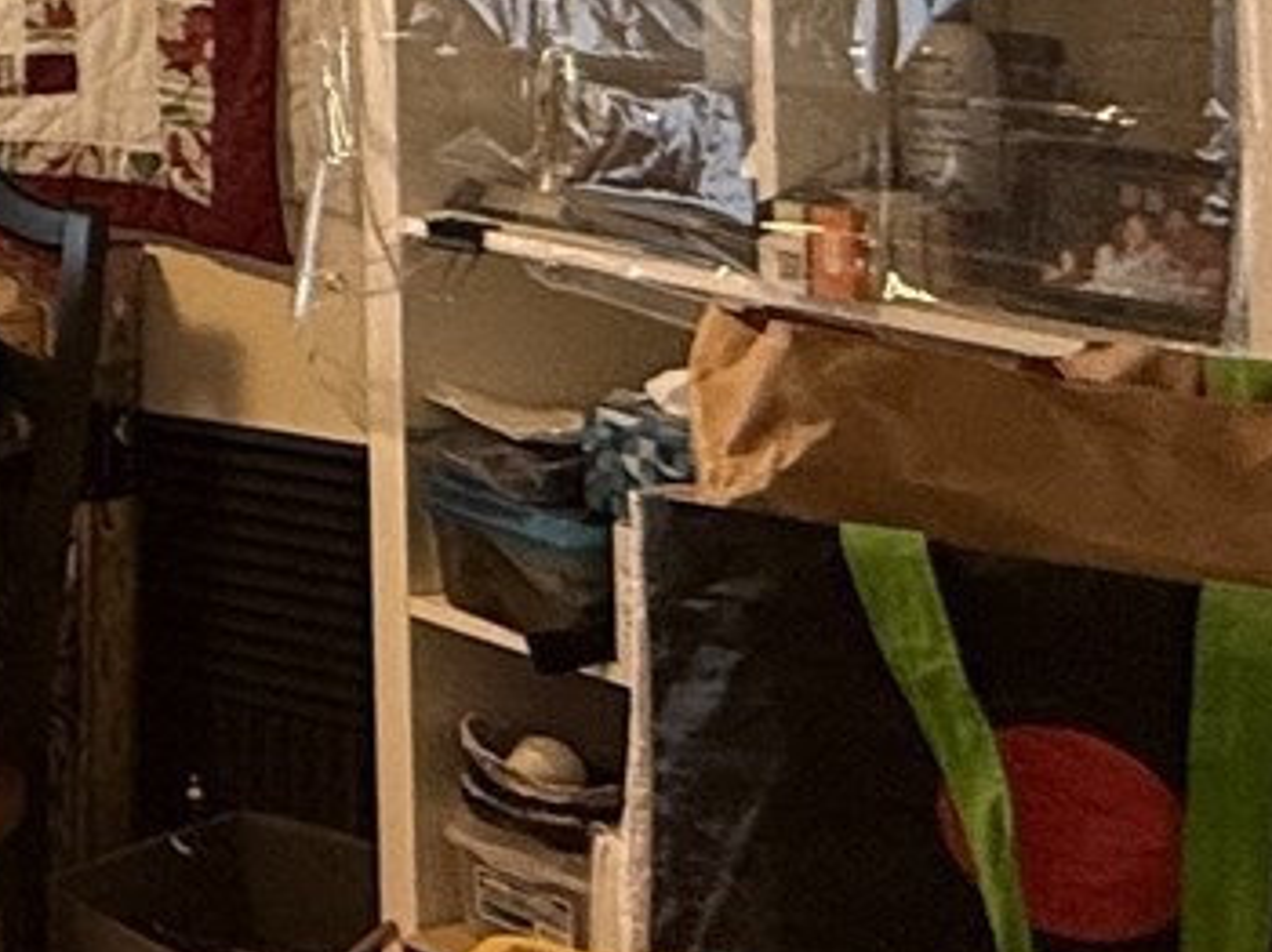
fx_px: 3011
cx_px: -1392
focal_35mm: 82
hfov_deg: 16.7
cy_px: -396
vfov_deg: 16.6
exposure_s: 1/120
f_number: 2.2
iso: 160
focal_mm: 2.22
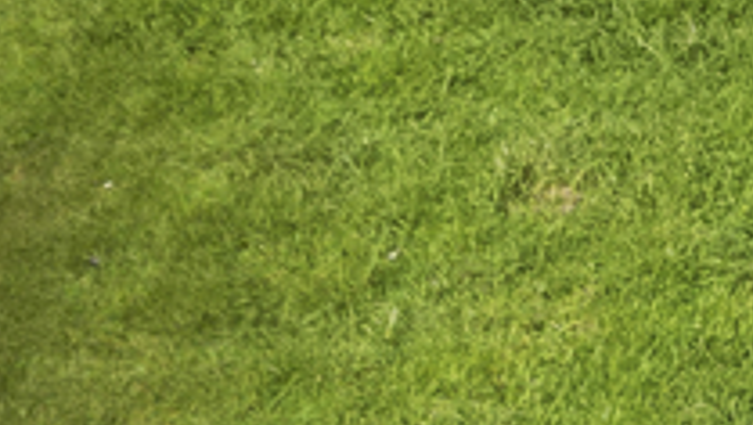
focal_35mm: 180
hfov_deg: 10.6
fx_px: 3597
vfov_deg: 6.0
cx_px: 1697
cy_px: -1037
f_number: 1.7
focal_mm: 6.72
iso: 100
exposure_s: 1/500
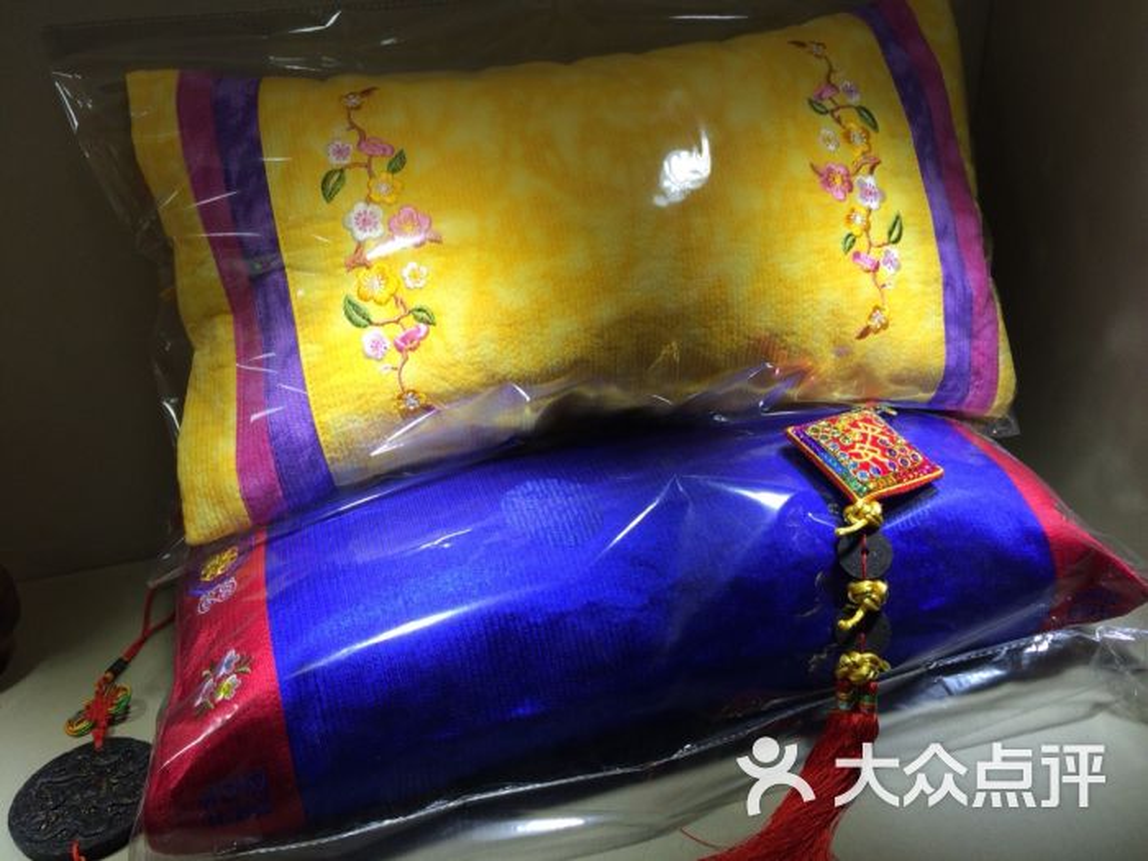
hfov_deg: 61.7
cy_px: 430
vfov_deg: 48.2
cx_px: 574
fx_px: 962
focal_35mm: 29
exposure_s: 1/120
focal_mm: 4.15
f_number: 2.2
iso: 50
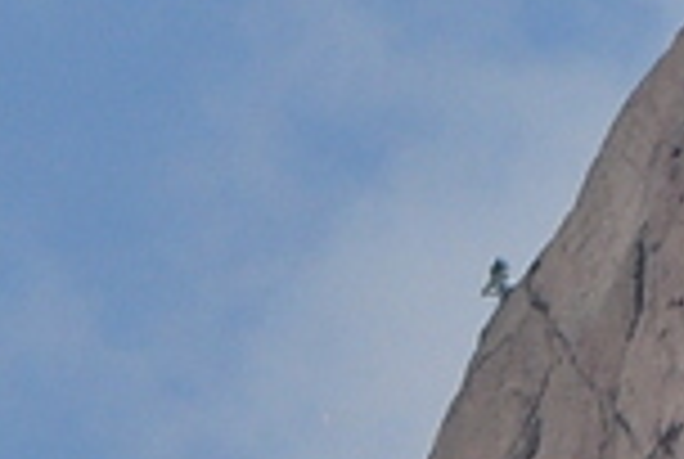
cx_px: 1688
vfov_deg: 1.1
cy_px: 232
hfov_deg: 1.7
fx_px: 23605
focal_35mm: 1240
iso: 400
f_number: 8
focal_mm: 105
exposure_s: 1/1000
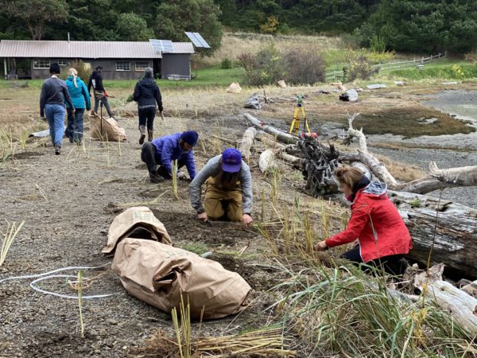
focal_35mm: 52
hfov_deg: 36.8
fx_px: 717
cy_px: 179
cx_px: 238
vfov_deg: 28.0
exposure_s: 1/122
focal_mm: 6
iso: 50
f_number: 2
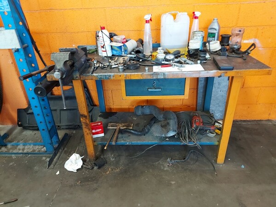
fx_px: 191
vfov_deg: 56.8
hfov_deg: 71.6
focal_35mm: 24
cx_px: 138
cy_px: 104
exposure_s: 1/30
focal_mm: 5.23
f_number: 1.8
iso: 200
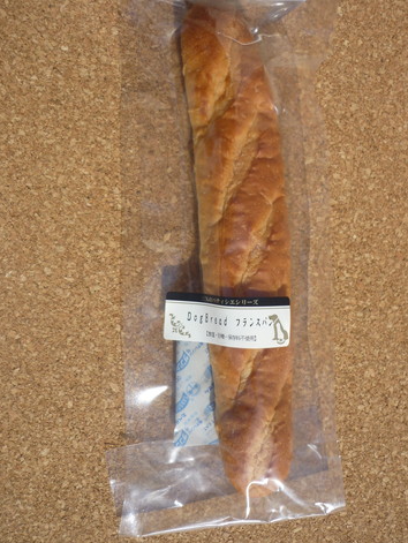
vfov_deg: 52.6
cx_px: 209
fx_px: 549
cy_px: 270
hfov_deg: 40.7
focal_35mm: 35
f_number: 8
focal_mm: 5.5
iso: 80
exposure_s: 1/250
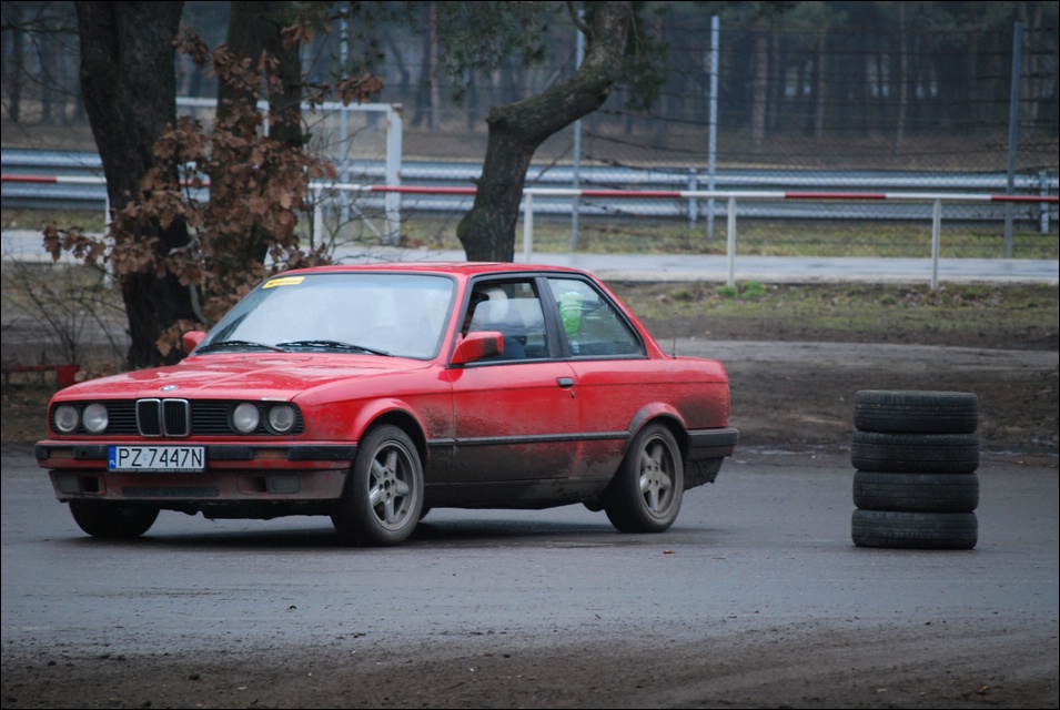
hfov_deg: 7.8
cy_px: 355
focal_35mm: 262
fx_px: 7741
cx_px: 530
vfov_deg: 5.3
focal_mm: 175
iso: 800
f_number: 5.6
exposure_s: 1/200
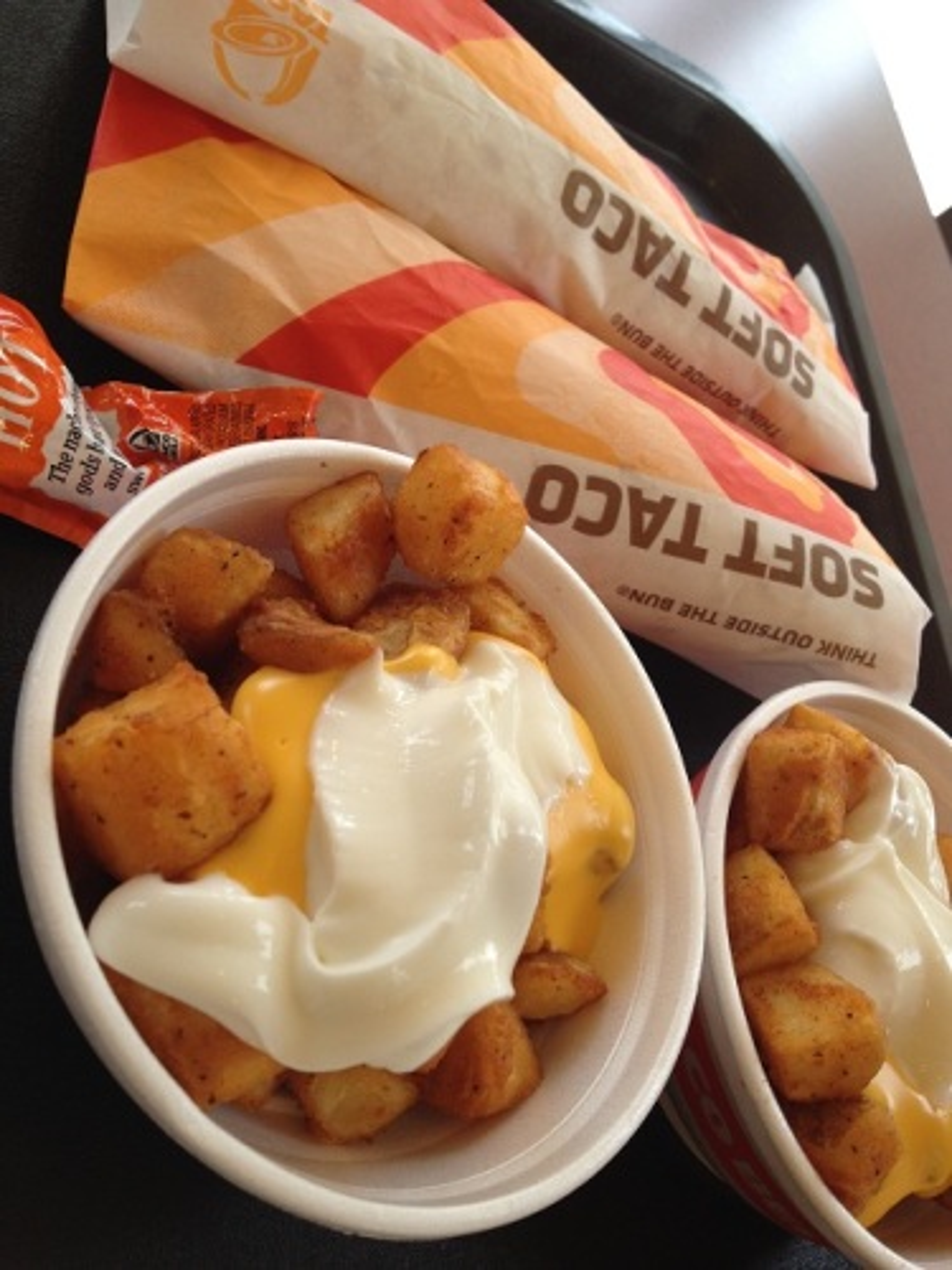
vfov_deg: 52.6
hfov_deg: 40.7
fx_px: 1283
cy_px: 635
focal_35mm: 35
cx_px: 476
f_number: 2.4
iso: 64
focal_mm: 4.28
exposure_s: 1/164
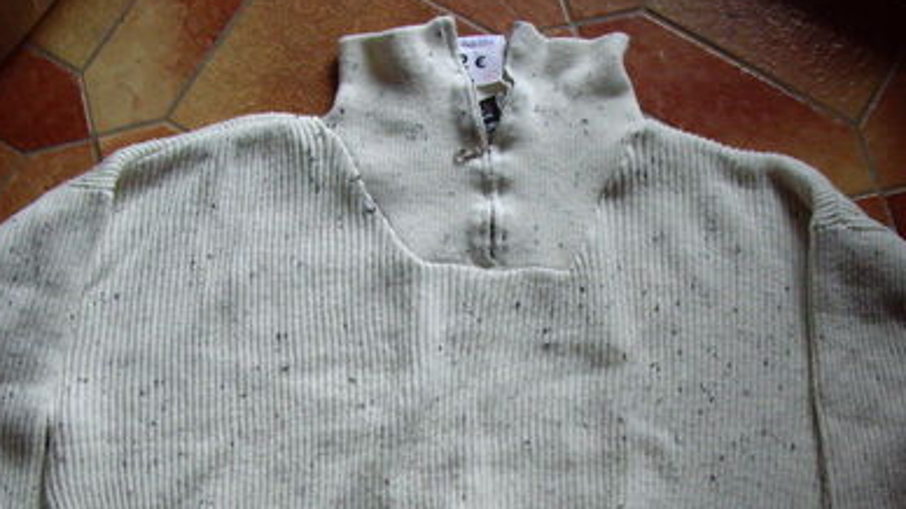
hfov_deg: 32.8
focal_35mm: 64
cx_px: 448
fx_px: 1537
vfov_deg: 18.5
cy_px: 458
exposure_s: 1/40
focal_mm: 6.2
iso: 200
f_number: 2.7
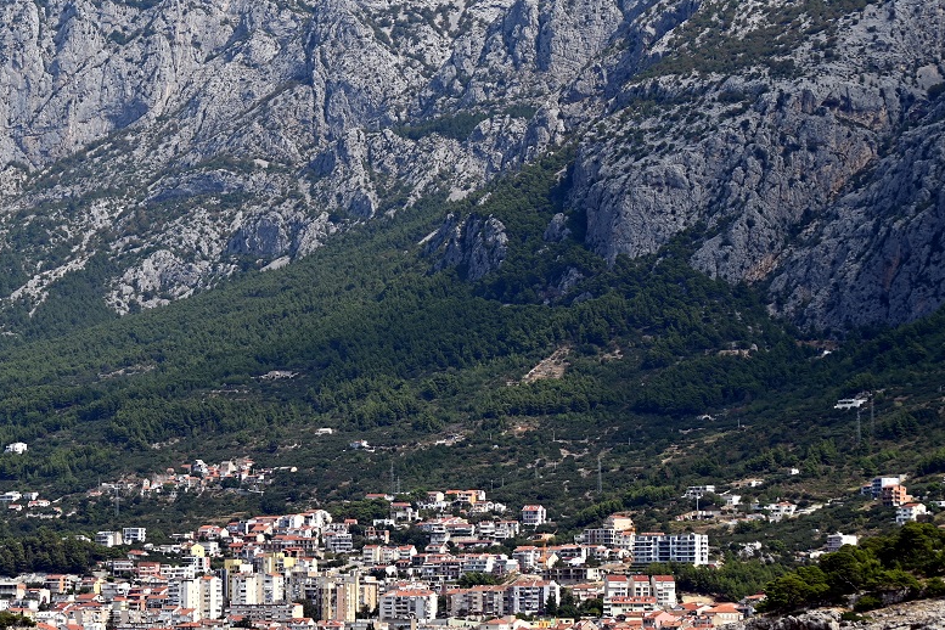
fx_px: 4042
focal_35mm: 154
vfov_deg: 8.9
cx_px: 317
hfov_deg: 13.3
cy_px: 138
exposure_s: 1/640
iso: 100
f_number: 6.3
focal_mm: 92
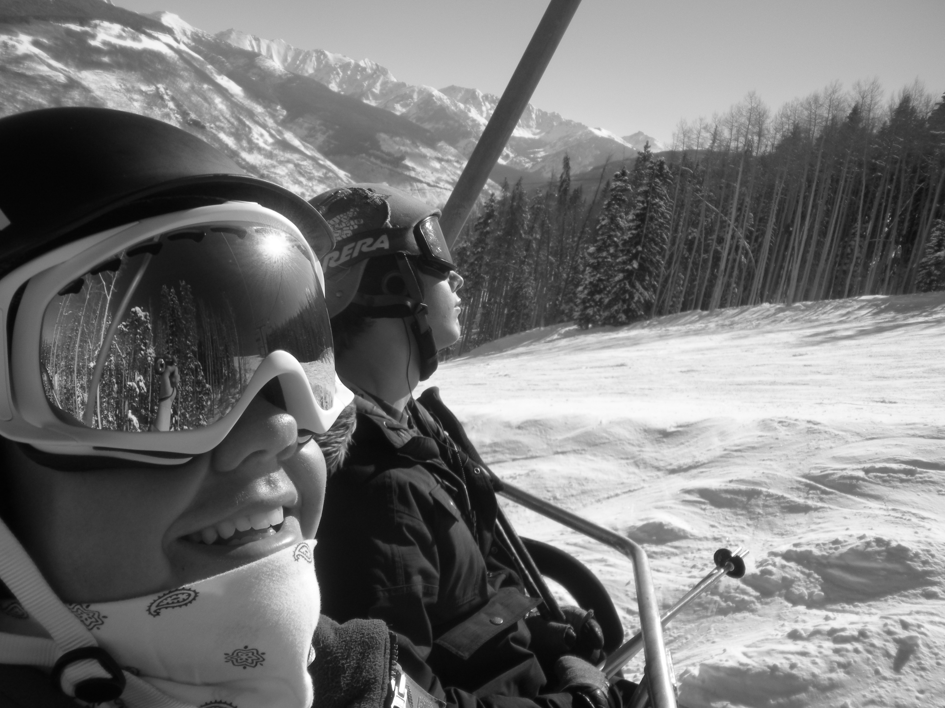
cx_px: 472
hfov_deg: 51.4
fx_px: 983
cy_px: 354
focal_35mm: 36
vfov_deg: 39.7
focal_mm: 6.3
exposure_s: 1/1149
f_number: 3.5
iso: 64
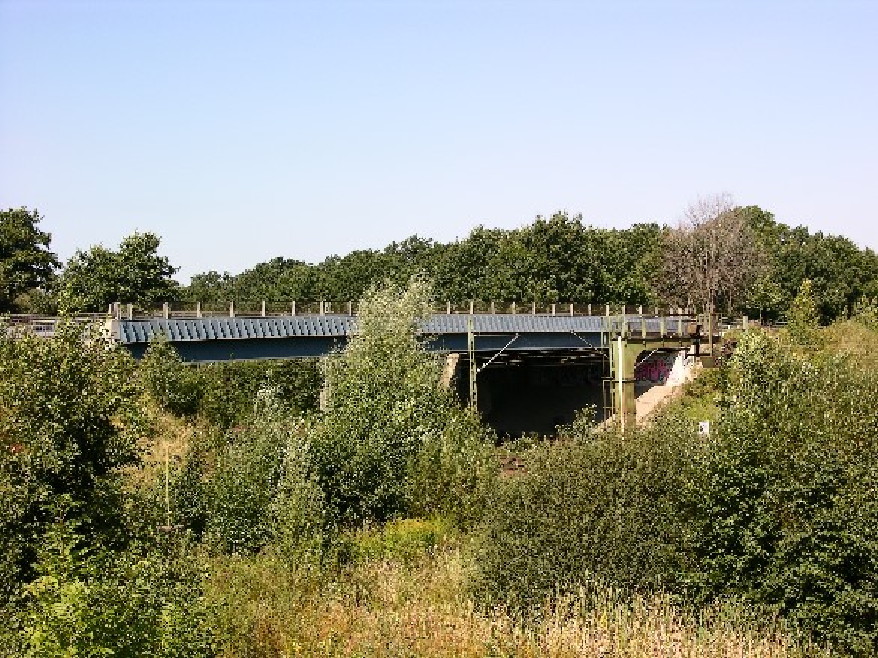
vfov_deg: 27.0
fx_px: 1369
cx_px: 439
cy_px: 329
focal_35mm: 54
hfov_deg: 35.6
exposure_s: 1/155
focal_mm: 13.7
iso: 50
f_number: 6.2
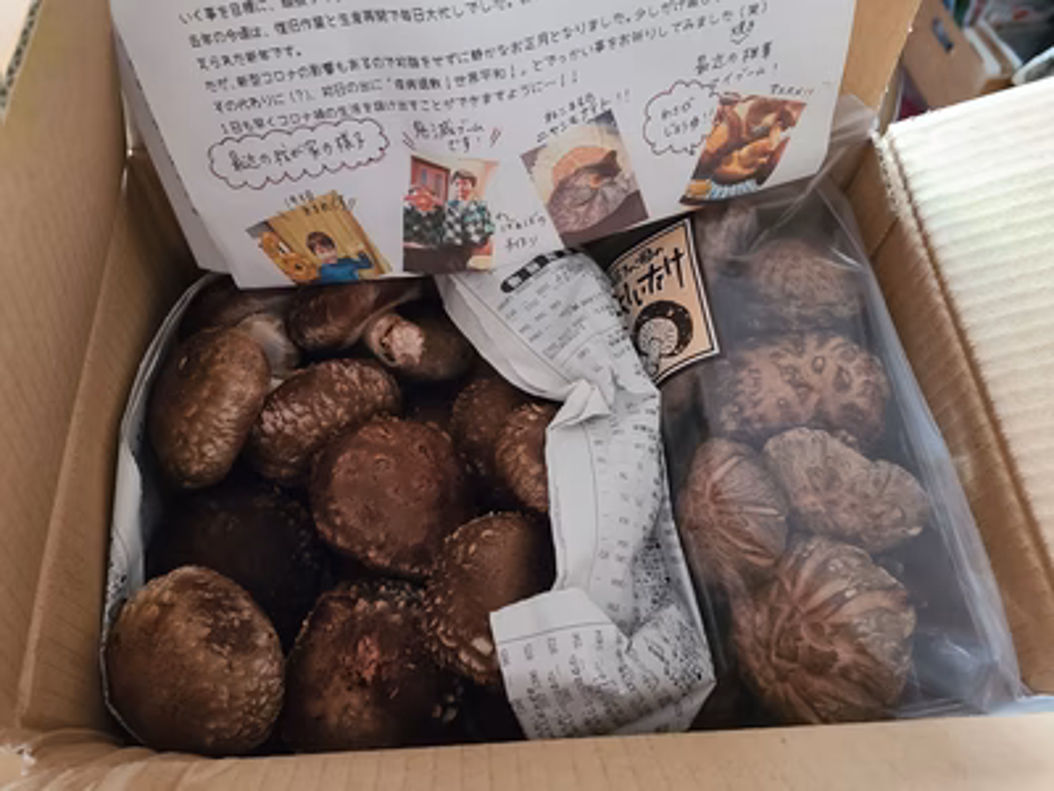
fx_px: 792
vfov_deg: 53.1
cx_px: 527
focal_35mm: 26
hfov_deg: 67.3
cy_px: 396
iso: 640
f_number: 1.8
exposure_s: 1/25
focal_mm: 5.4
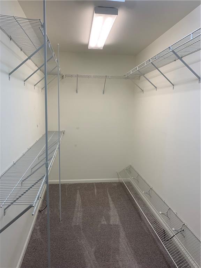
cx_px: 100
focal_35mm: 26
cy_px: 134
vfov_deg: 67.3
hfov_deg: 53.1
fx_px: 201
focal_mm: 4.25
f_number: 1.8
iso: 50
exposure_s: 1/120
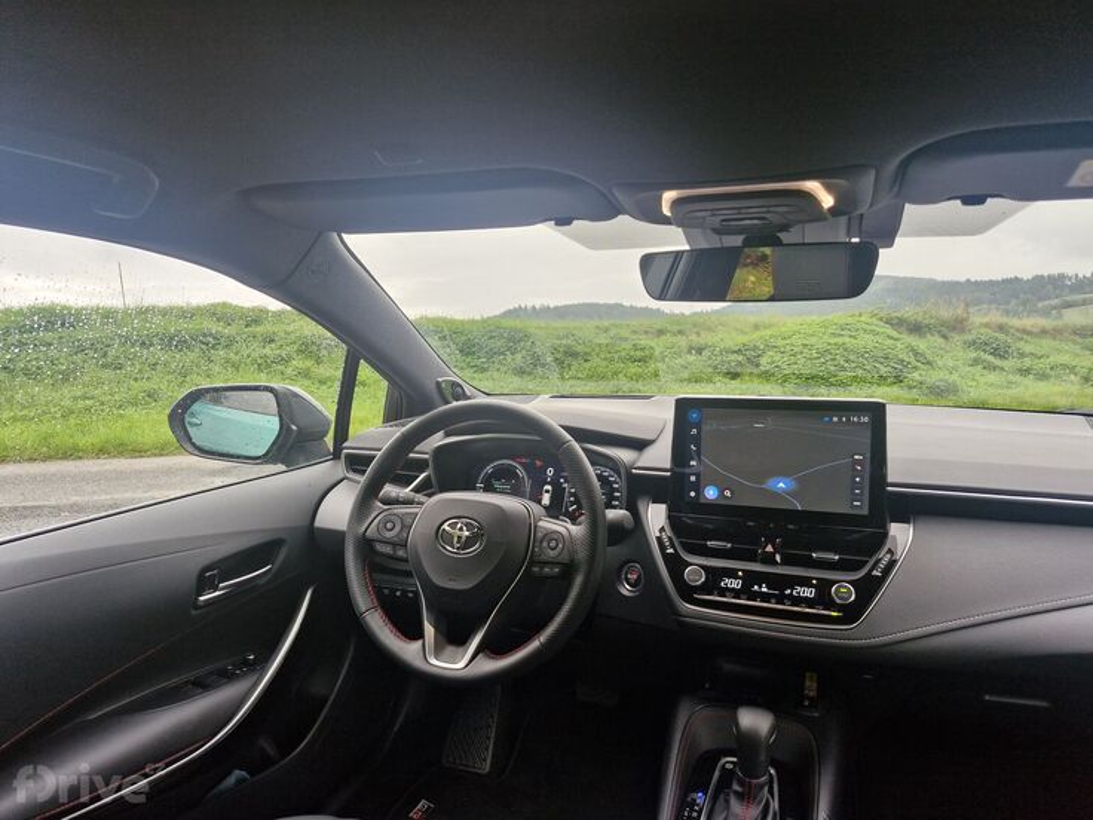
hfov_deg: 73.9
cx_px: 546
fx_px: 726
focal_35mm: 23
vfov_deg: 58.9
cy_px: 410
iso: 160
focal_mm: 5.54
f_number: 1.8
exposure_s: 1/180
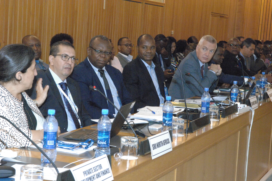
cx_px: 136
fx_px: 623
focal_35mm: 82
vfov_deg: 16.5
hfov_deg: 24.6
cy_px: 90
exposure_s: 1/60
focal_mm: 55
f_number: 9.5
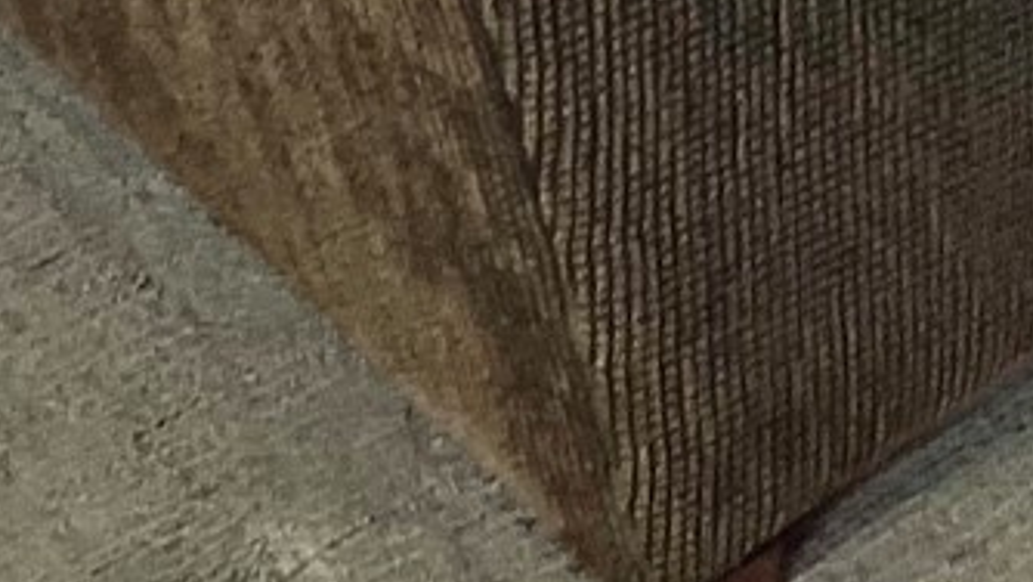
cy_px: -1570
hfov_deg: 12.7
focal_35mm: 163
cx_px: 1407
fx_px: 4465
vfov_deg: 6.4
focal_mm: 5.1
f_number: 1.6
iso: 40
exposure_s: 1/122
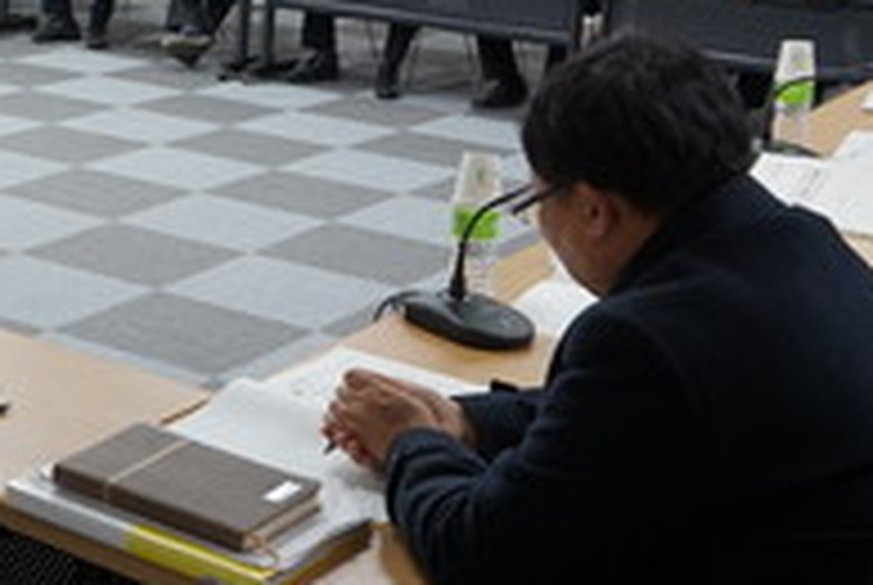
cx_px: -130
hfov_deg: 25.0
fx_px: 1797
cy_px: 124
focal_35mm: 74
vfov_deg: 18.3
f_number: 4
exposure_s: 1/60
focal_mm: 16
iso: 320
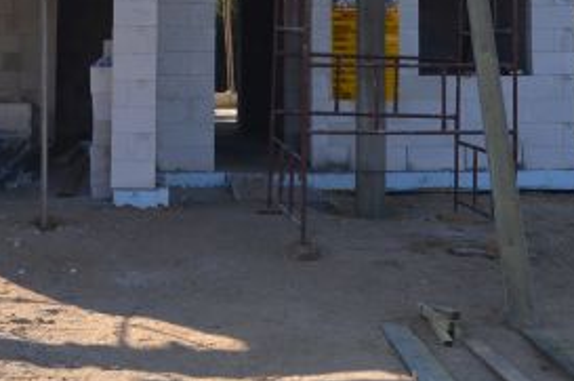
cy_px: -164
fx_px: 1472
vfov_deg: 13.9
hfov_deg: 22.1
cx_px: 250
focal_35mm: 92
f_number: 8
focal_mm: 21
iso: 100
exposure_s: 1/200
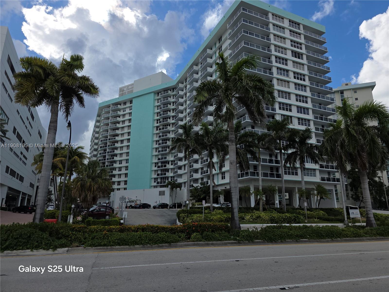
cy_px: 146
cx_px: 194
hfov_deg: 73.9
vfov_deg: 58.9
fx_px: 258
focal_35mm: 23
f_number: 1.7
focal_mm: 6.3
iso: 12
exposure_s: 1/1343
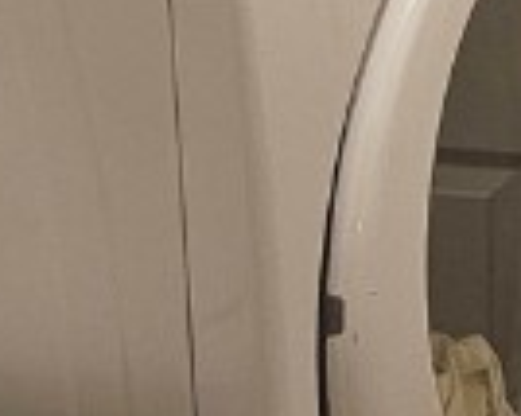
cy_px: -43
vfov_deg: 8.9
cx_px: 439
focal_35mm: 172
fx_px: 2650
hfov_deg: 11.2
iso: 500
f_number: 1.7
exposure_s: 1/120
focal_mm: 6.3
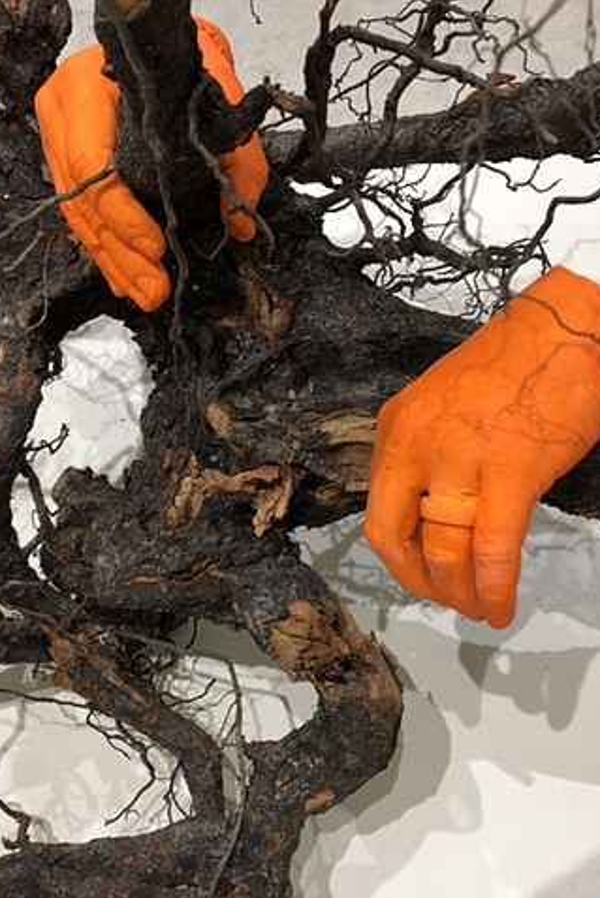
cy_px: 449
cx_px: 250
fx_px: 974
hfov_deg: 34.2
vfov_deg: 49.5
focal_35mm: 39
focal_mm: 4
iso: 40
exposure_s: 1/24
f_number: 1.8
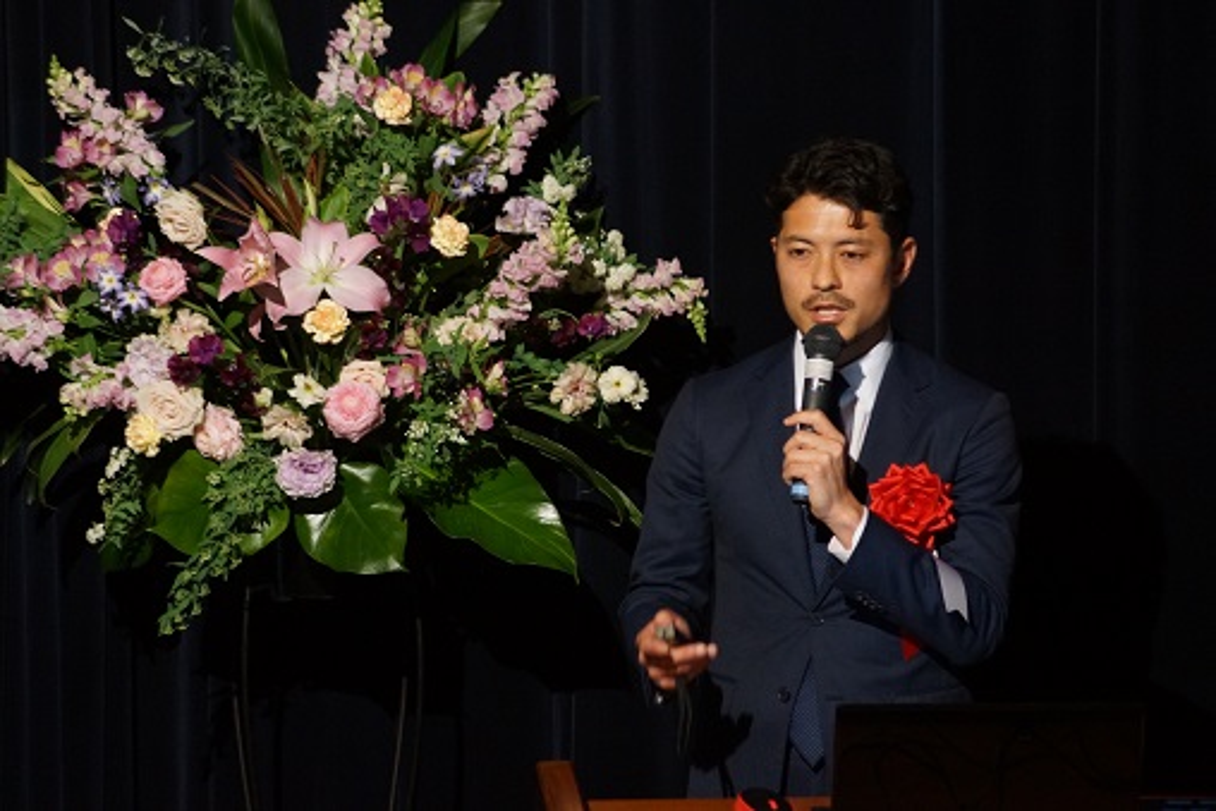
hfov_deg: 6.9
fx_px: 10136
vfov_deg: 4.6
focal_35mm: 300
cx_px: 608
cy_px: 406
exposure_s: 1/40
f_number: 5.6
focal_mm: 200
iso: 1600
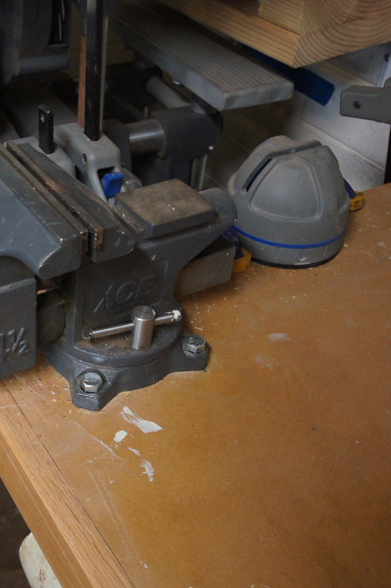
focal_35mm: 45
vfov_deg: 43.7
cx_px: 66
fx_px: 733
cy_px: 307
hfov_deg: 29.1
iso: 1600
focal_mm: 17
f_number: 5.6
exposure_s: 1/20
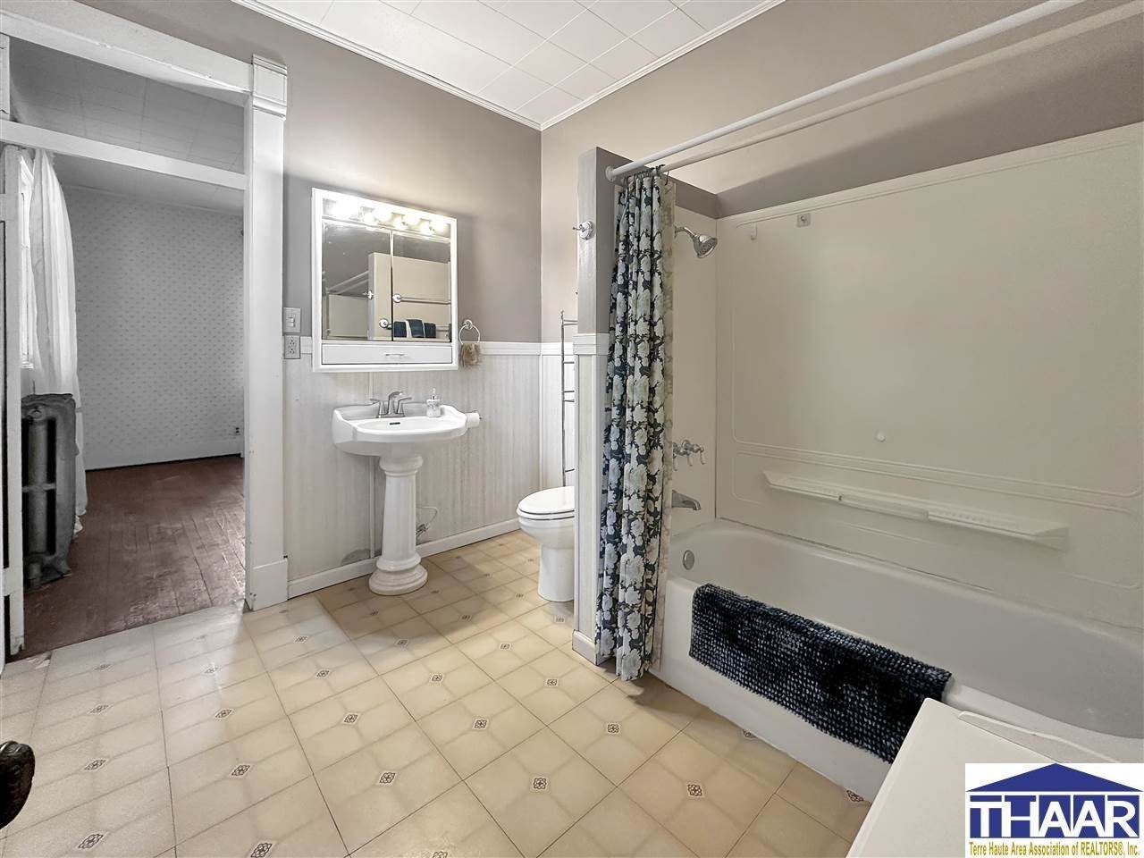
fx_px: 463
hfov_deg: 102.1
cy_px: 429
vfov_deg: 85.7
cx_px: 572
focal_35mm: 14
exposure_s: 1/60
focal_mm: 2.22
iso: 200
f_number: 2.2
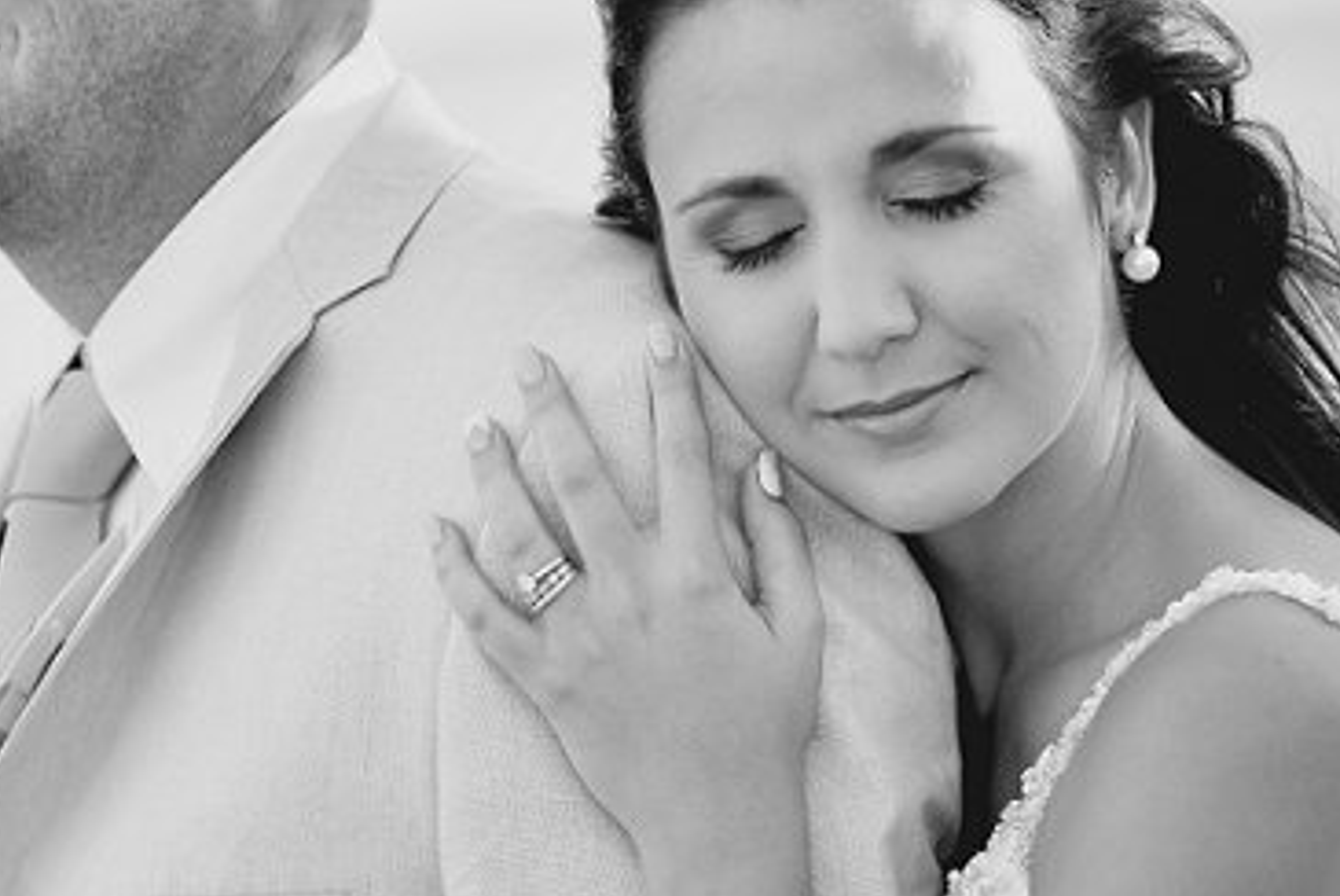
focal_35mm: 296
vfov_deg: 4.7
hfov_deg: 6.9
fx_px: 11026
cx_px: 325
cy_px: 474
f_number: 3.2
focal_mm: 135
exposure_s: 1/2500
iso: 400
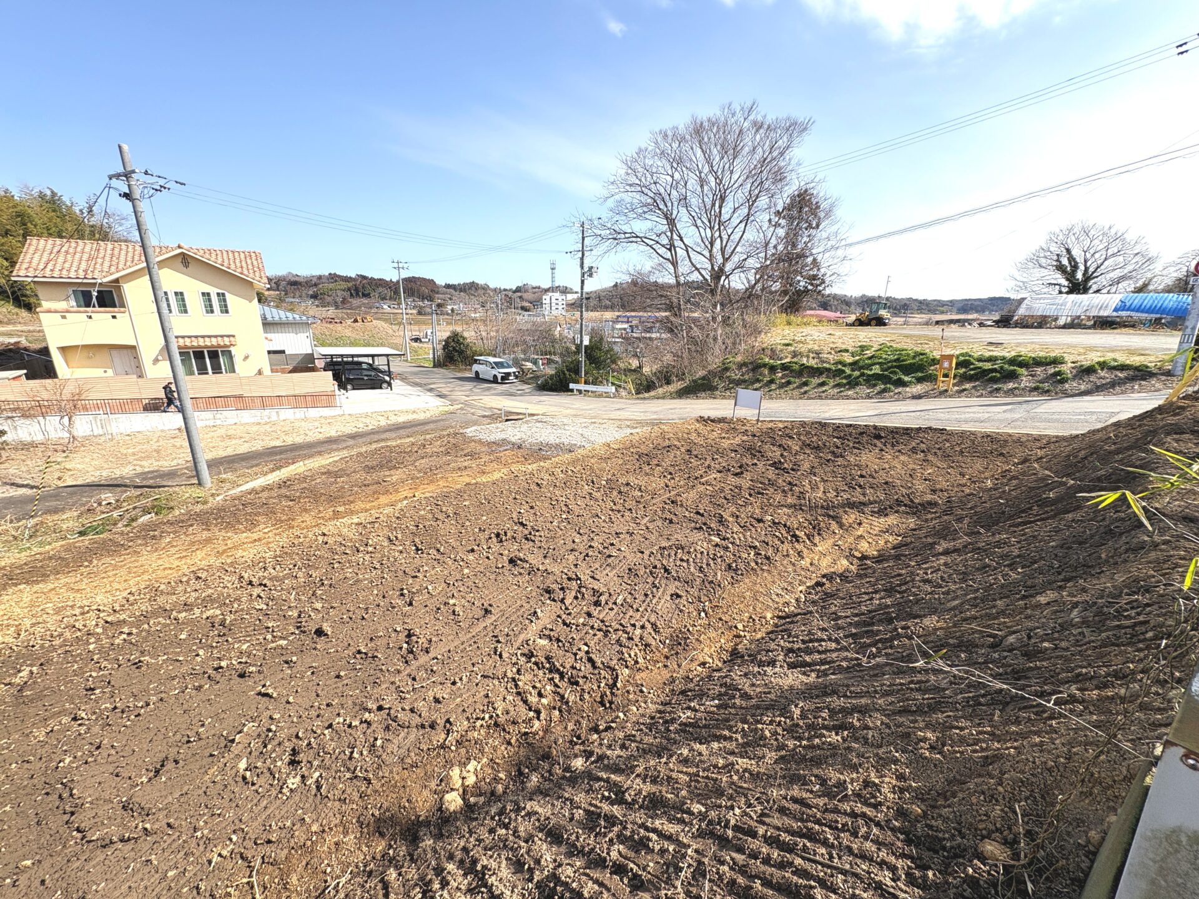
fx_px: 485
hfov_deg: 102.1
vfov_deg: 85.7
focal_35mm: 14
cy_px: 450
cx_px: 600
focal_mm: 2.22
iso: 50
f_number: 2.2
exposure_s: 1/980
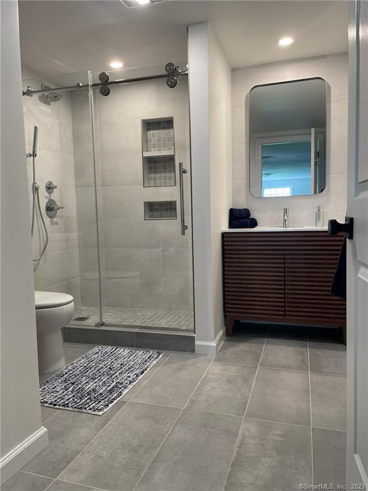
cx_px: 184
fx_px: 369
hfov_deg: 53.1
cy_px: 246
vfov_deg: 67.3
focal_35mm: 26
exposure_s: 1/60
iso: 80
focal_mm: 4.2
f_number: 1.6
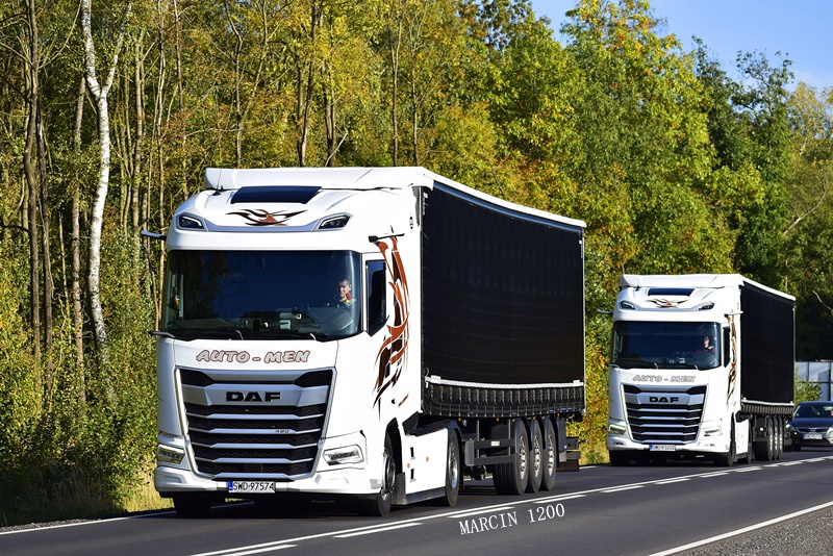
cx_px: 416
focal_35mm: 147
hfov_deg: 14.0
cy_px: 278
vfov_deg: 9.3
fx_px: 3402
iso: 200
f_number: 7.1
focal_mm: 98
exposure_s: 1/640
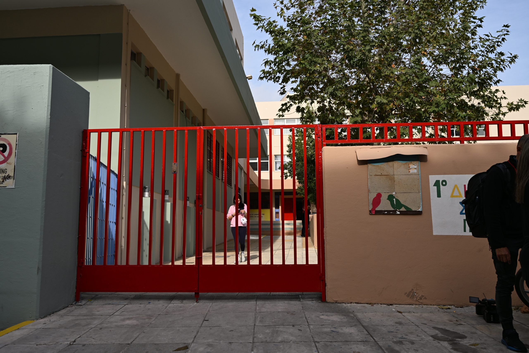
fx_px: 441
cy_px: 176
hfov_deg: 61.9
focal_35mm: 30
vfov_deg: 43.6
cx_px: 264
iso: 180
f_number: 6.3
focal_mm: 30
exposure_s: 1/800
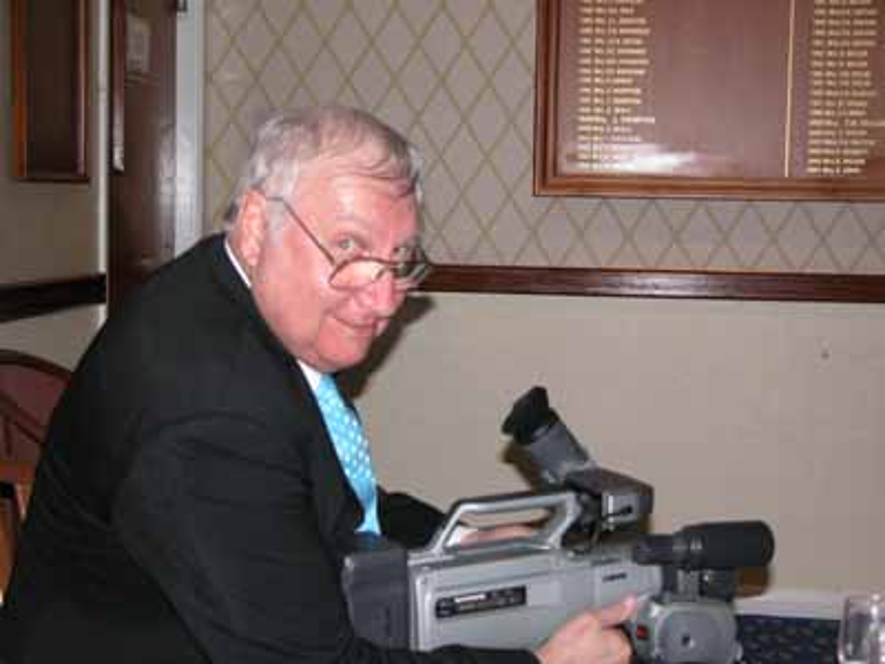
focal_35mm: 73
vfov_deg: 20.2
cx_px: 442
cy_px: 332
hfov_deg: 26.7
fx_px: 1866
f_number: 3.3
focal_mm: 18.8
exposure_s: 1/125
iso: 200
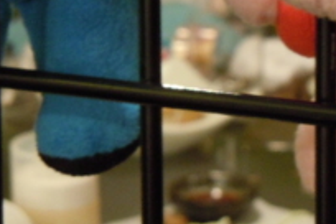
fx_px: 2202
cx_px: 193
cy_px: -74
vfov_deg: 5.8
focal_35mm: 236
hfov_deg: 8.7
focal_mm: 13.9
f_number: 4.3
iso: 400
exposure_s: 1/6
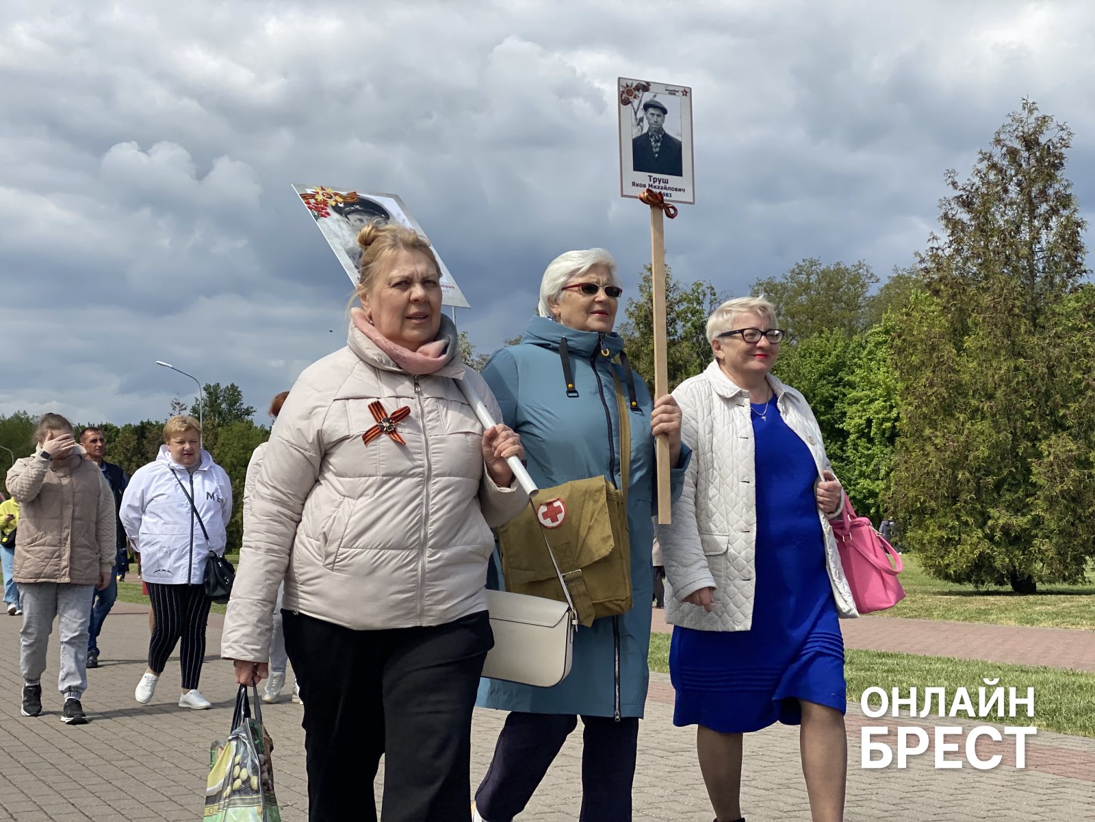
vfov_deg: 28.0
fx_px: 1645
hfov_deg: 36.8
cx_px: 548
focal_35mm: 52
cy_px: 411
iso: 20
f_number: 2
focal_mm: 6
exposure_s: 1/1916
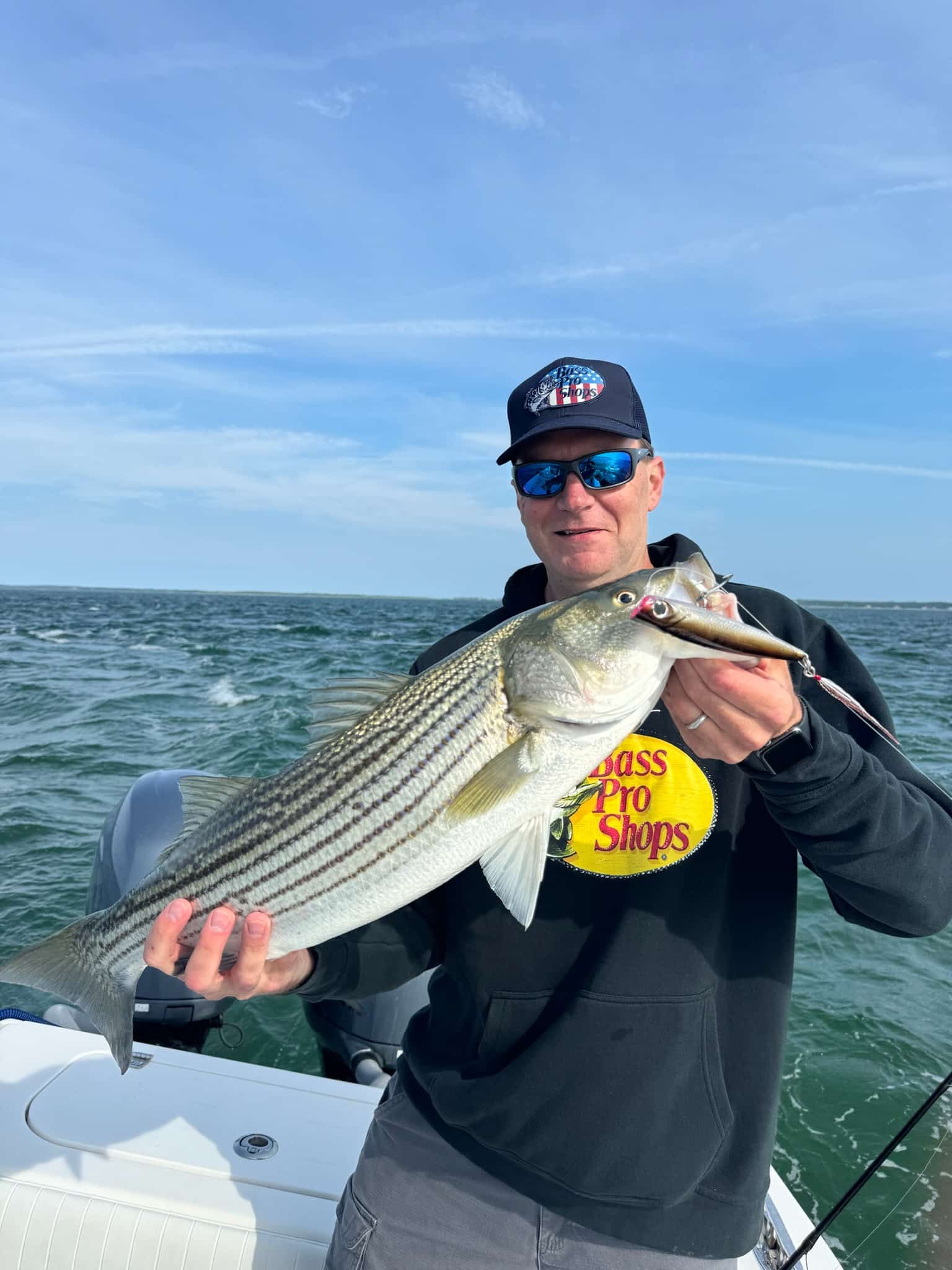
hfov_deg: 56.8
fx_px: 880
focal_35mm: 24
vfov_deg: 71.6
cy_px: 635
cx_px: 476
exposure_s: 1/4950
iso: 80
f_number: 1.78
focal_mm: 6.76
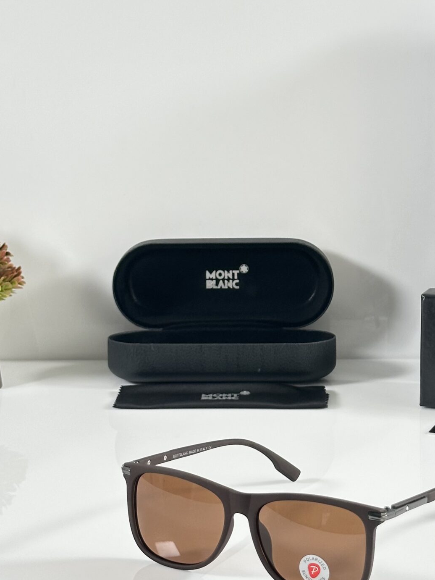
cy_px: 218
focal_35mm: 89
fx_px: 1491
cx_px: 273
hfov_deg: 16.6
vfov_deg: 22.0
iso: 80
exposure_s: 1/70
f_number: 1.78
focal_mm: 6.86
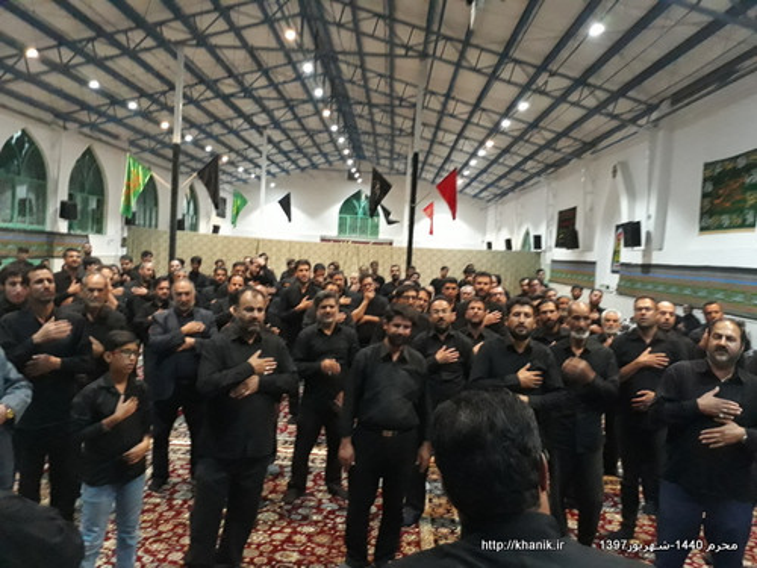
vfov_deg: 51.4
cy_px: 284
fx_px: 590
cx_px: 378
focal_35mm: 27
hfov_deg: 65.3
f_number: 1.9
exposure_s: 1/17
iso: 640
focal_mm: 3.6
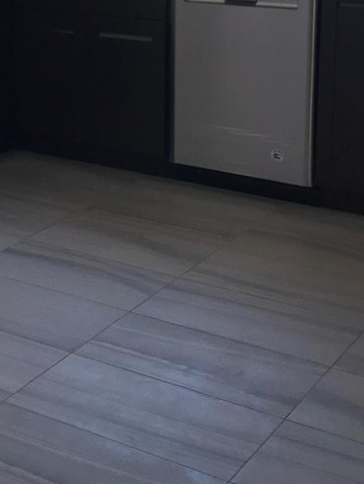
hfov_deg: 19.8
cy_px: 75
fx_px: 1022
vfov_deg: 26.0
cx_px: 43
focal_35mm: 73
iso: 20
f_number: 1.8
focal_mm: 3.99
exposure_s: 1/77
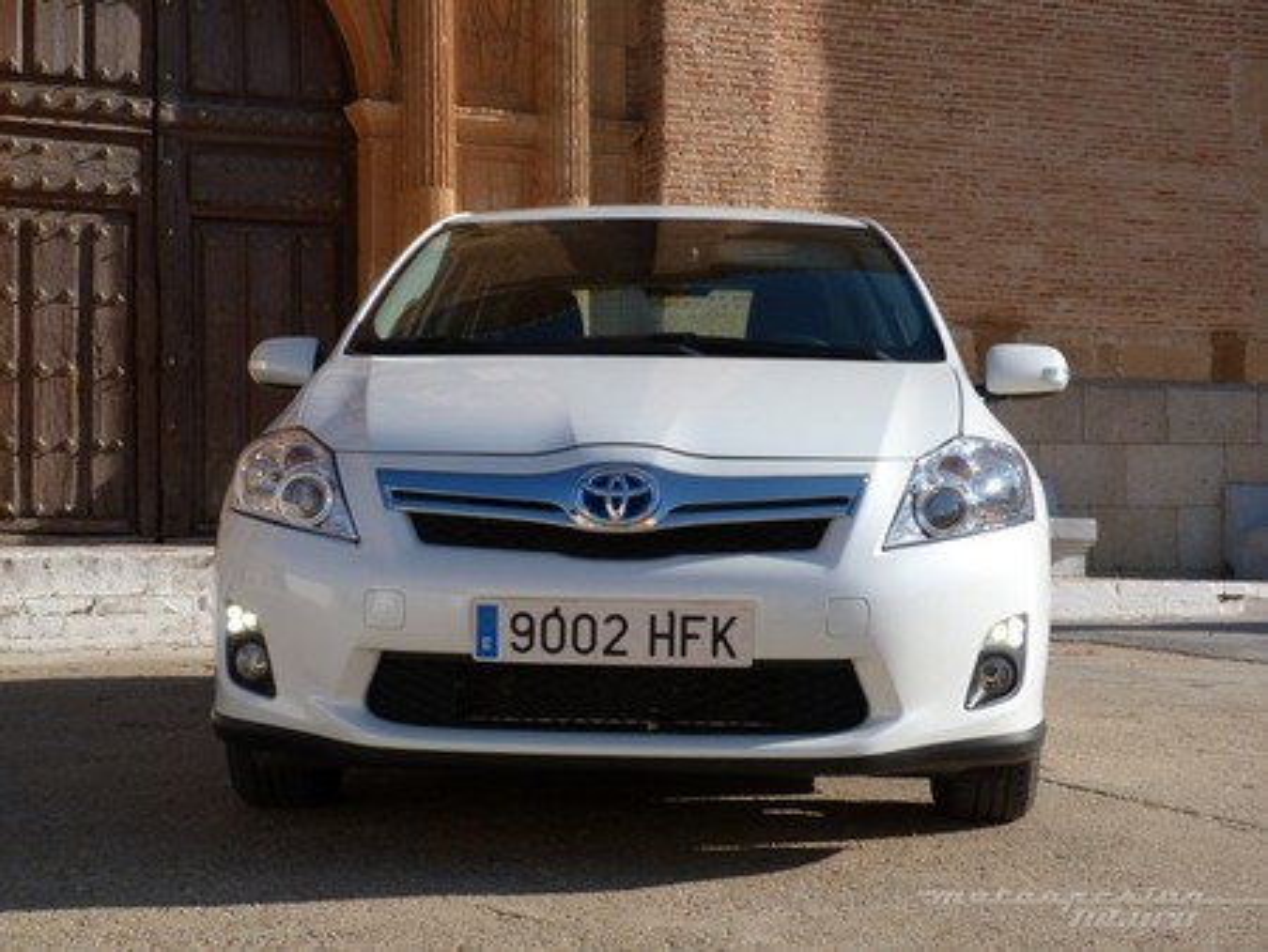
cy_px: 476
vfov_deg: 24.0
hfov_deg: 31.7
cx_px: 634
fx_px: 2236
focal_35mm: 61
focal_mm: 11
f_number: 5.6
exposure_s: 1/320
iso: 80
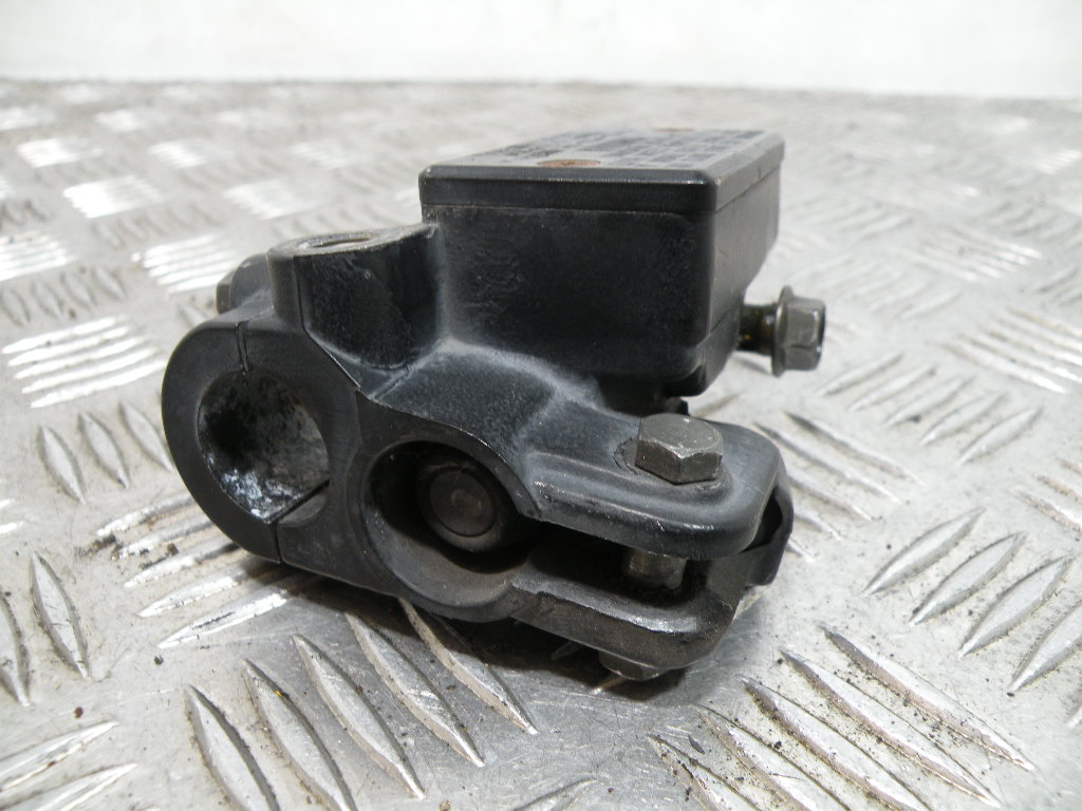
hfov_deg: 65.3
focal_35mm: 27
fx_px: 844
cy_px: 406
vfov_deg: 51.4
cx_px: 541
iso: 109
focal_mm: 4.7
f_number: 2.8
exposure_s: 1/60
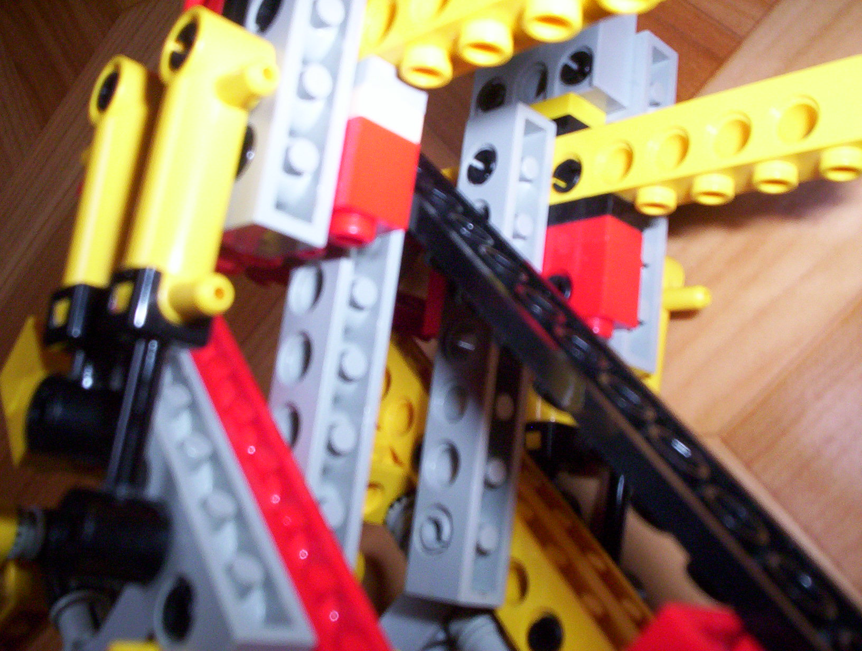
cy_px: 326
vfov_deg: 37.9
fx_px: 948
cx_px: 431
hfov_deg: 48.9
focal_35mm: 38
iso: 140
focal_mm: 4.99
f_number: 4.5
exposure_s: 1/60
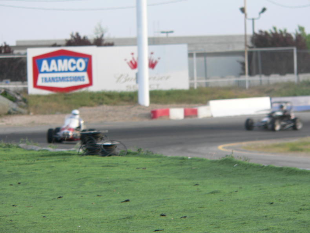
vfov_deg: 4.8
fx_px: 2804
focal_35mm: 313
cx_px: 155
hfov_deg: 6.3
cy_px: 116
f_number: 4
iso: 80
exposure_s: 1/160
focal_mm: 52.1
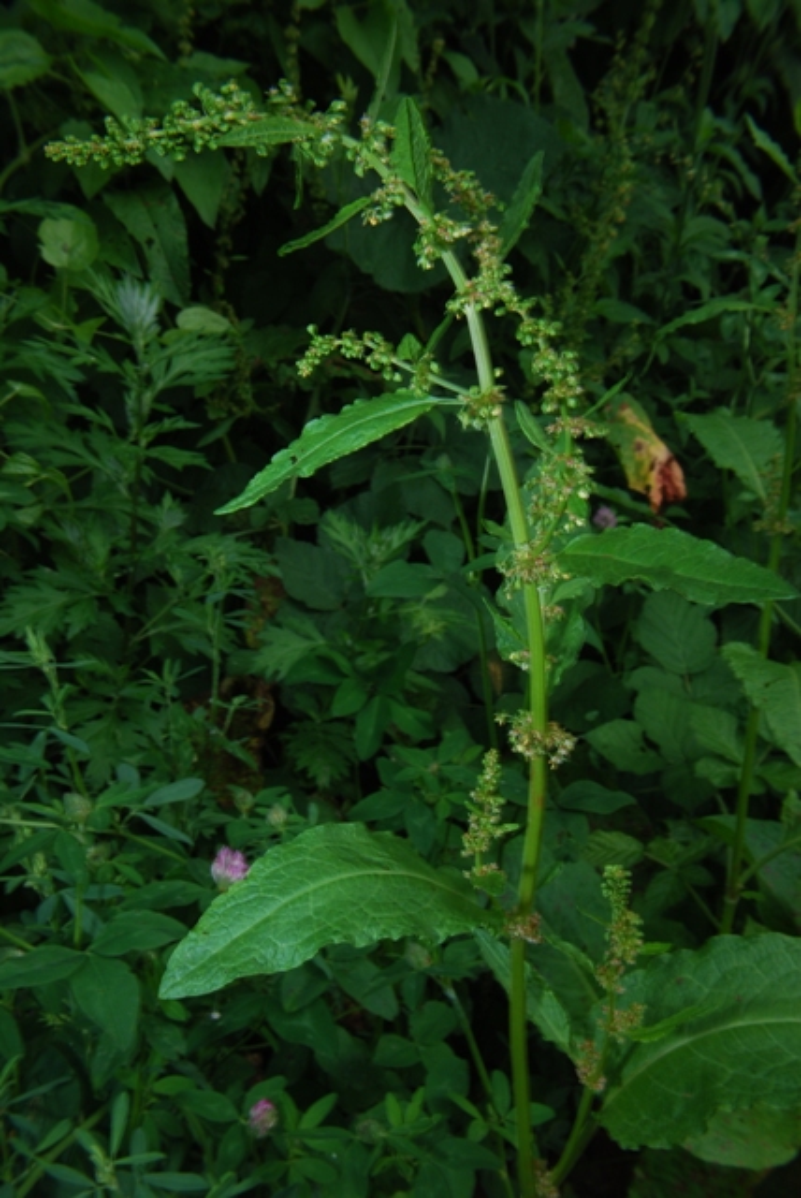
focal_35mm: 36
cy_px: 599
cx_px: 400
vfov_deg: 53.1
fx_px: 1199
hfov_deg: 36.9
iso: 100
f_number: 18
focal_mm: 24
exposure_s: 1/15
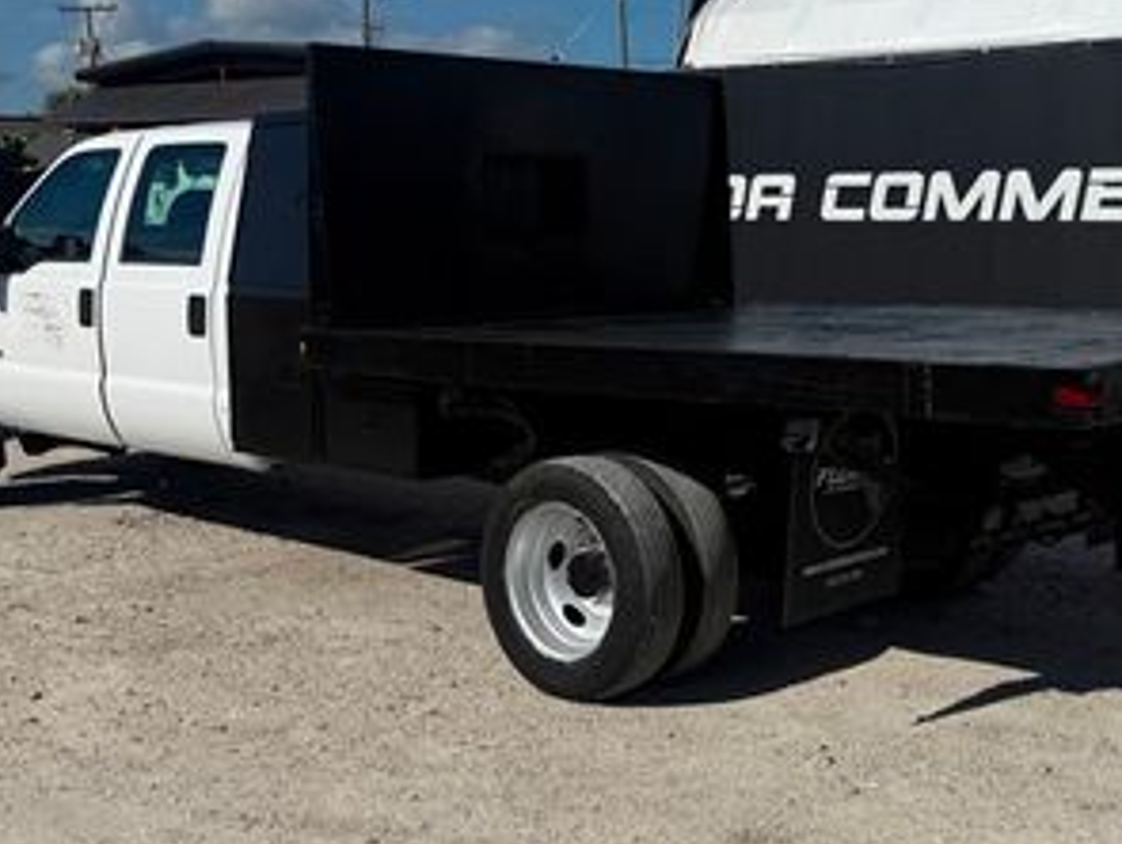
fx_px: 1688
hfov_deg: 36.7
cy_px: 342
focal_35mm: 52
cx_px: 666
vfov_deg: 28.0
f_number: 1.78
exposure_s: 1/14286
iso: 80
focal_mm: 6.76
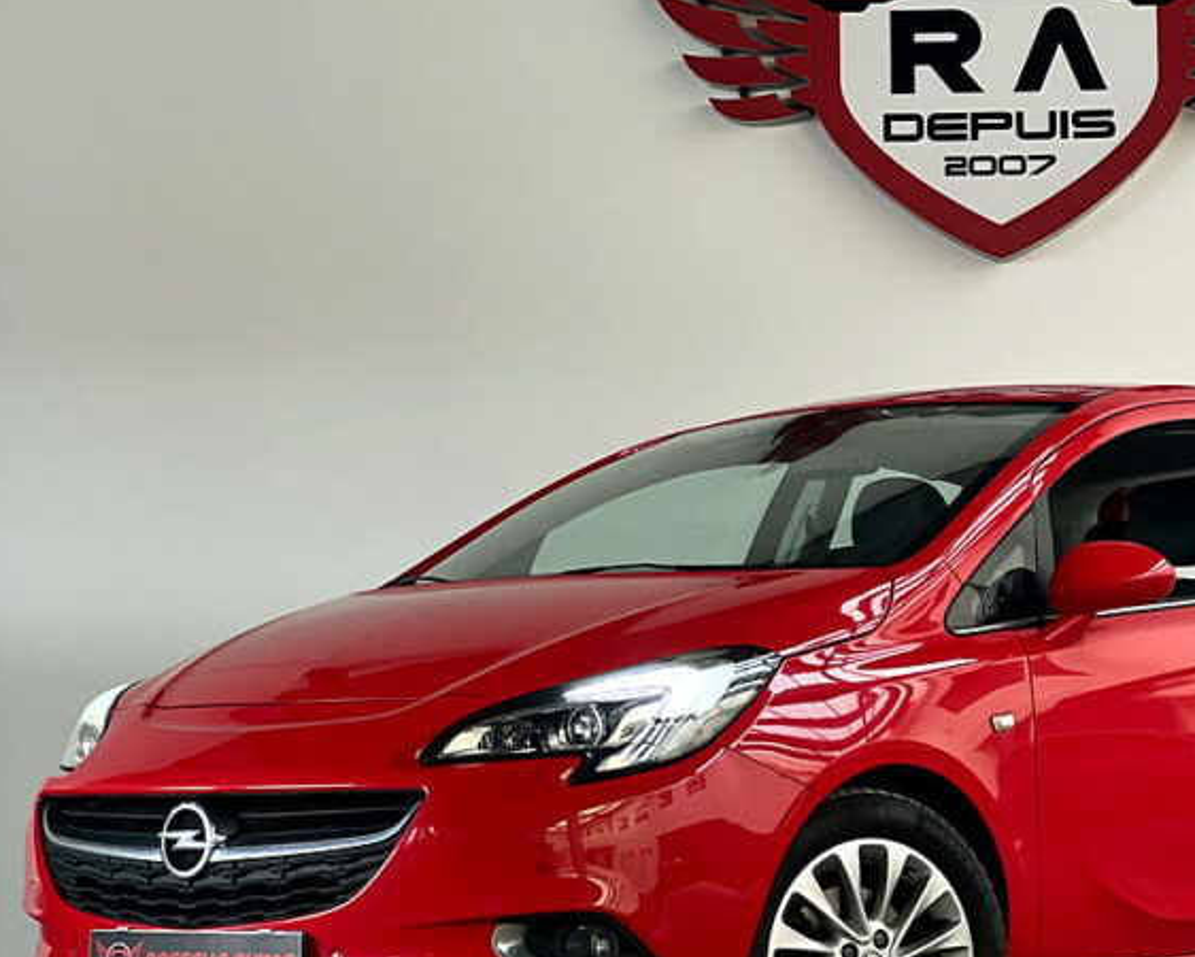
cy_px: 496
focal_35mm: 107
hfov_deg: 17.9
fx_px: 3786
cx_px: 842
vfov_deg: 14.4
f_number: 2.8
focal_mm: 9
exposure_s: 1/25
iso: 400
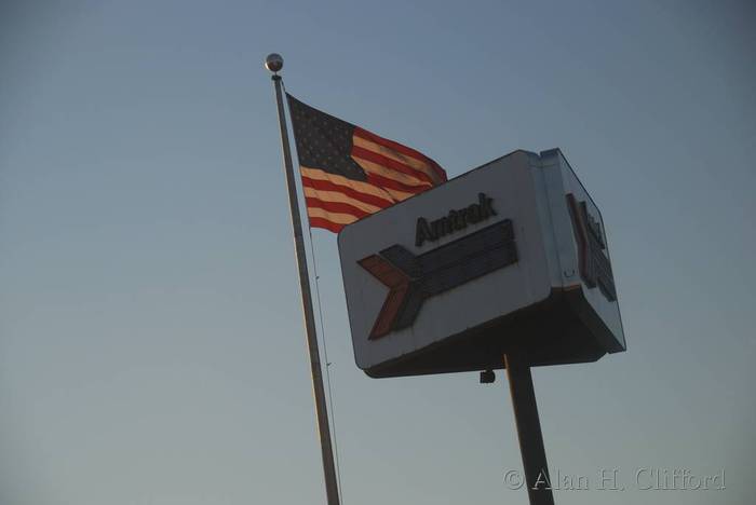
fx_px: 2522
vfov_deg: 11.4
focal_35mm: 120
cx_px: 378
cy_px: 252
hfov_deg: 17.0
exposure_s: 1/320
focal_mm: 80
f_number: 5.3
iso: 220
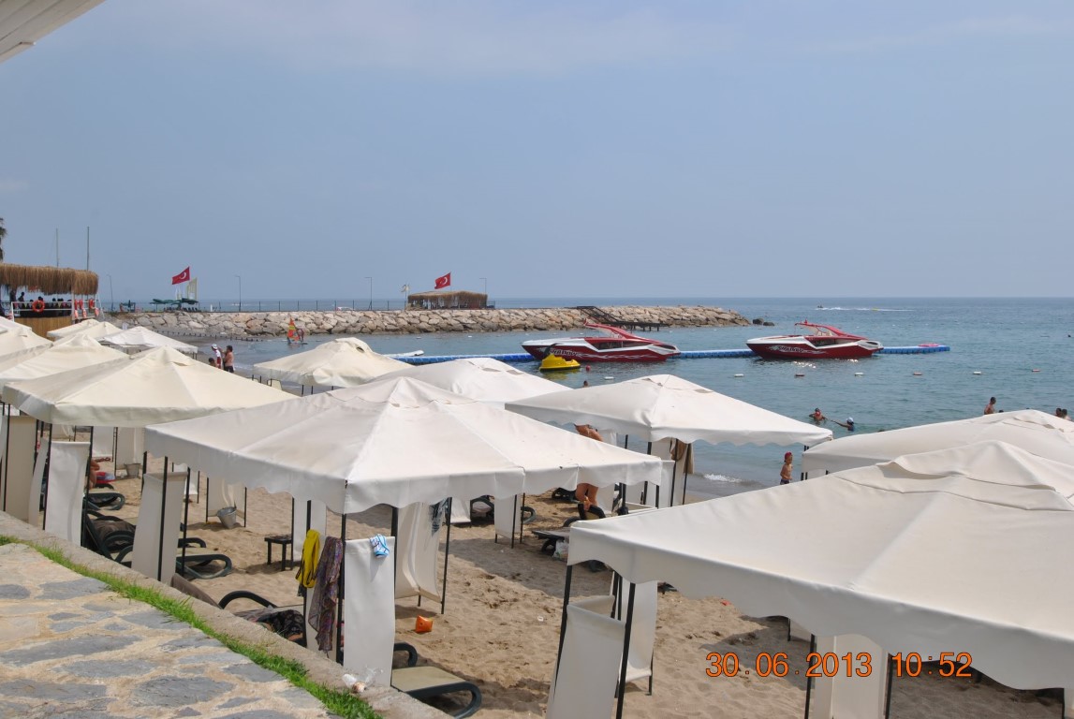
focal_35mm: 36
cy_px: 360
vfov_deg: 37.0
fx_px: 1075
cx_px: 537
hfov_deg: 53.1
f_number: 10
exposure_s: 1/400
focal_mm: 24
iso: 100
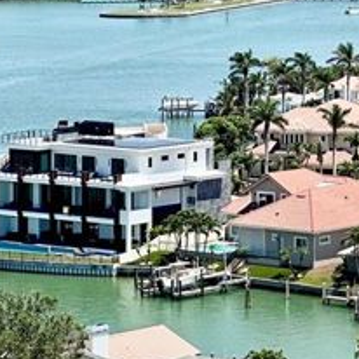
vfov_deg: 7.4
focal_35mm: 233
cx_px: 515
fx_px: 2734
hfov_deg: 7.4
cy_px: -94
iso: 32
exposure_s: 1/1248
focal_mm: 9
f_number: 2.8
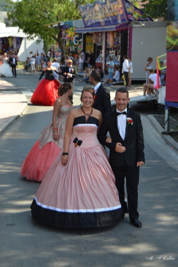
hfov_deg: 16.6
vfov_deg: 24.6
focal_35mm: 82
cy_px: 134
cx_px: 89
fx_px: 612
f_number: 5.6
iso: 100
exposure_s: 1/125
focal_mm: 55
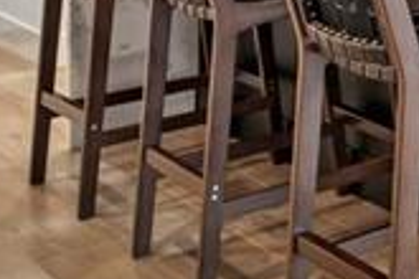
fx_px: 1082
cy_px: -249
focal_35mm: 93
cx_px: 975
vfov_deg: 13.1
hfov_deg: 14.8
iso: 100
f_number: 11
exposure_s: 1
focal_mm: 15
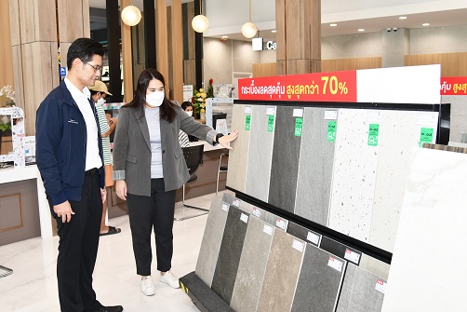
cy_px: 156
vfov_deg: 36.9
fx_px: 467
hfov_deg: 53.1
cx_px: 234
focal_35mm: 36
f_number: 4
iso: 360
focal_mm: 24
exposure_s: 1/60
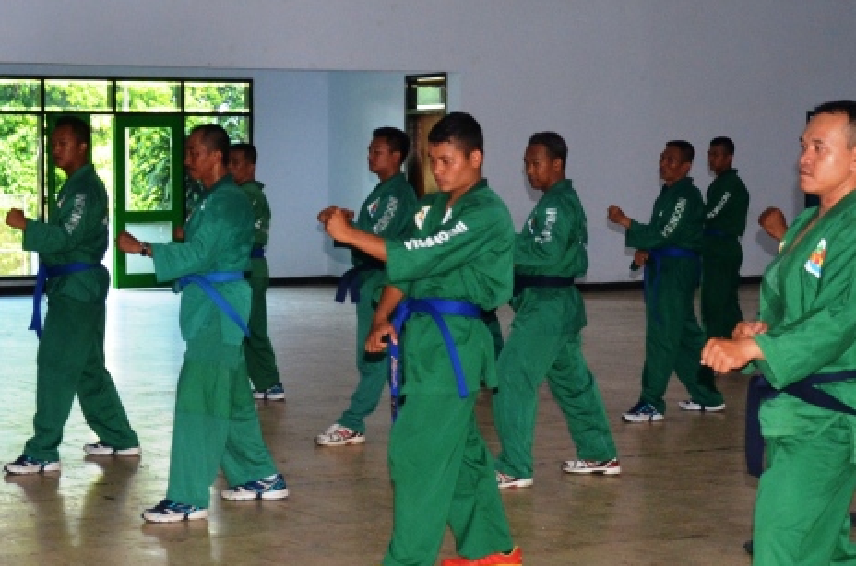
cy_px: 284
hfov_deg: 23.4
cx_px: 188
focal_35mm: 86
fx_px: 2040
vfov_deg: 15.8
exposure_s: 1/100
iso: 800
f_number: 5
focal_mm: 26
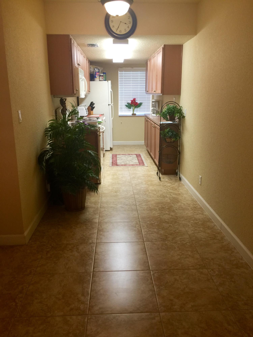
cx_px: 126
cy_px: 168
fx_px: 283
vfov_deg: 61.7
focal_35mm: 29
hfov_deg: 48.2
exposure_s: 1/30
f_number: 2.2
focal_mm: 4.15
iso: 50
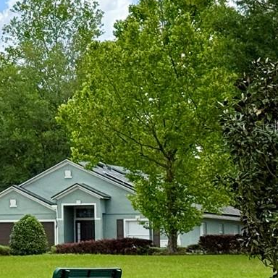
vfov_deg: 9.9
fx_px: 1608
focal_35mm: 177
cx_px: -257
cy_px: 126
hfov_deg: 9.3
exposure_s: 1/5587
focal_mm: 6.76
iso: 64
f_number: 1.78
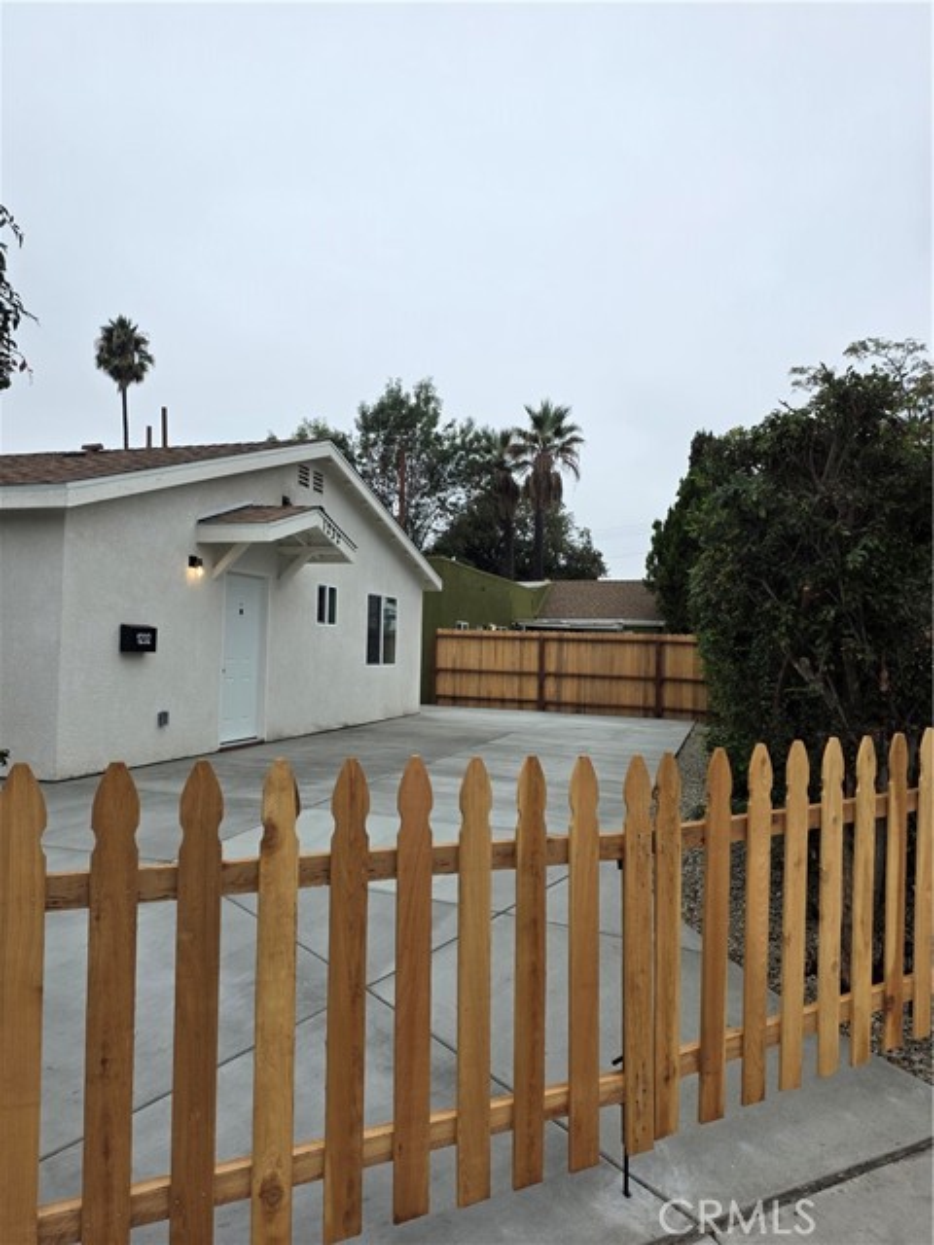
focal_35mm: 23
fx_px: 827
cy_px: 622
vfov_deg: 73.9
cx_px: 467
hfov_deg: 58.9
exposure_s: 1/2551
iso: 80
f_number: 1.7
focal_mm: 6.3
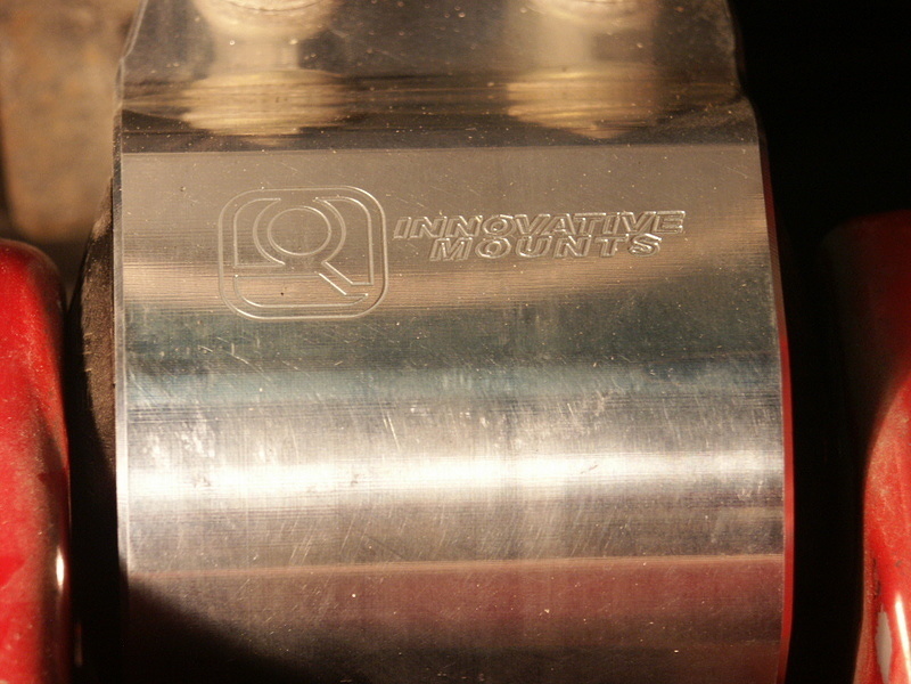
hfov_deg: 9.9
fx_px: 5263
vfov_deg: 7.4
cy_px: 342
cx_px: 456
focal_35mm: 200
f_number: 4
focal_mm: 50.69
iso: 125
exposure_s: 1/30
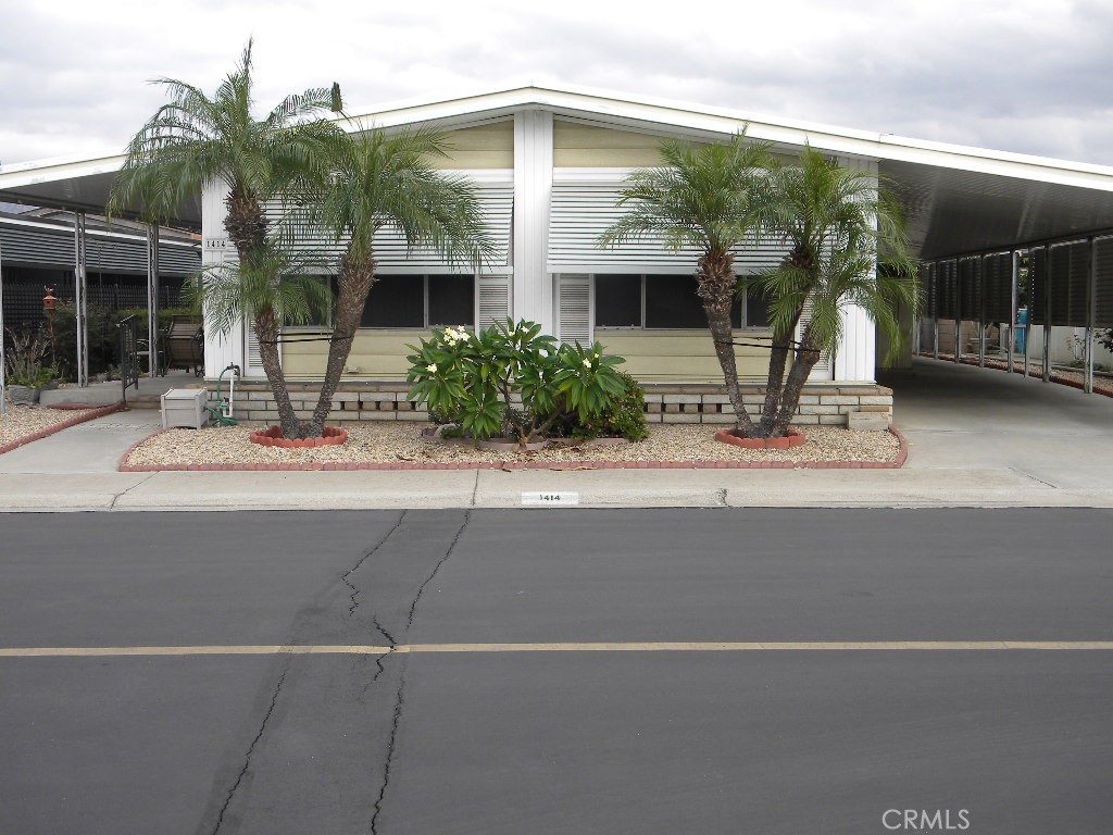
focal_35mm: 41
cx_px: 556
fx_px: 1318
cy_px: 418
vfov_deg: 35.1
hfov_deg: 45.8
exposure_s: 1/342
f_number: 3.8
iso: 80
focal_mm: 7.3
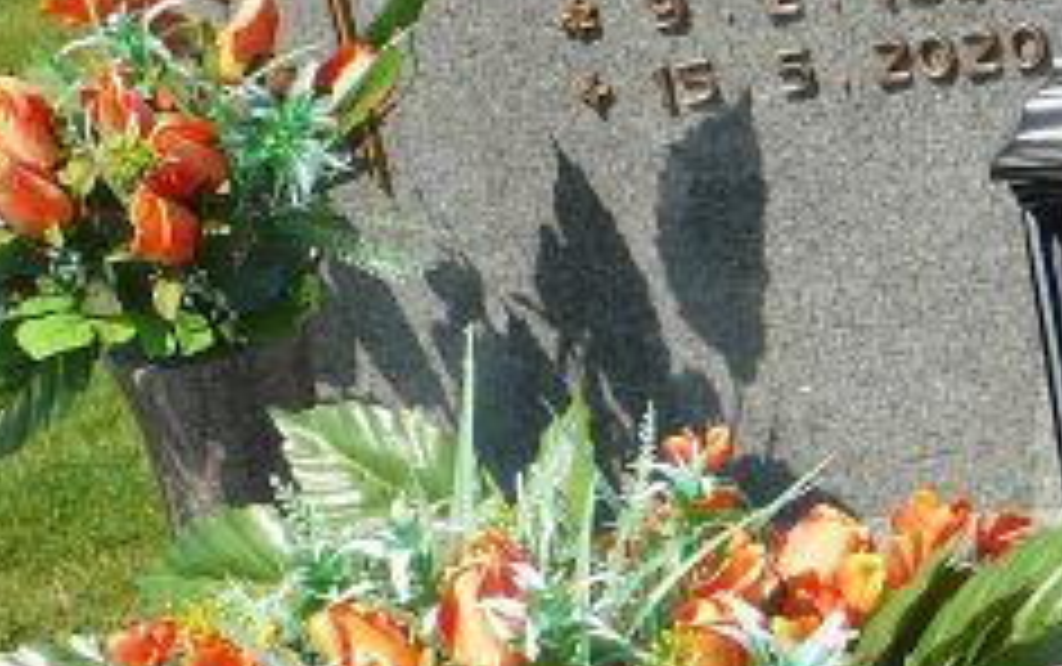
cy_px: 734
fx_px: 3245
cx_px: 400
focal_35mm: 112
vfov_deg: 11.5
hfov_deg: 18.6
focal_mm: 5.8
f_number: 5
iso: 80
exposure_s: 1/400
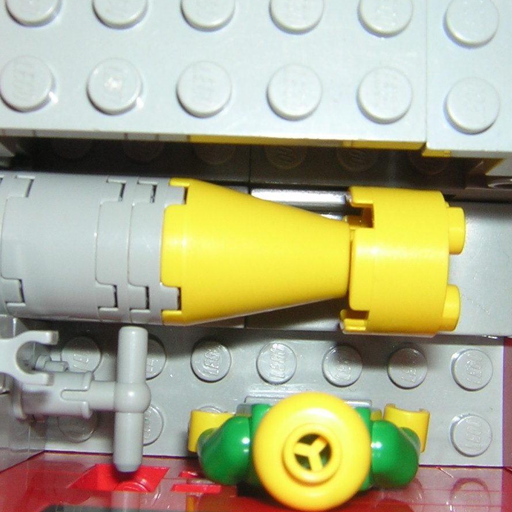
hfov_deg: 30.0
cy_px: 218
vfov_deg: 30.0
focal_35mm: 57
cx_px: 249
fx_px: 954
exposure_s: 1/60.1
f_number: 5.2
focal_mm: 4.7
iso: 100
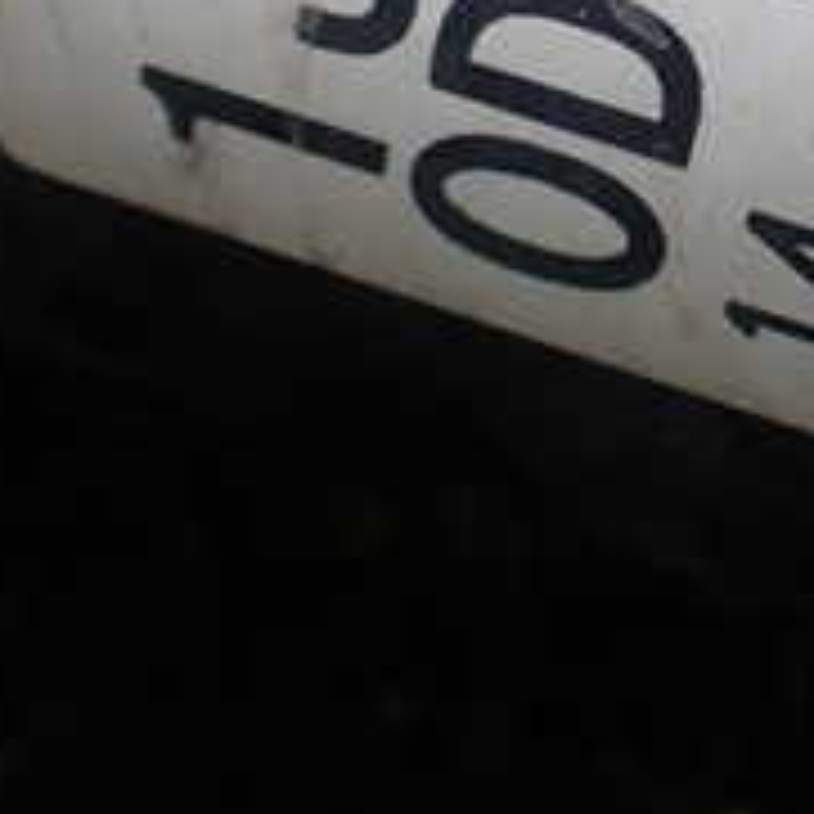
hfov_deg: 19.3
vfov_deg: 19.4
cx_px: 742
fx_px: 2341
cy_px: 94
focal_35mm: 88
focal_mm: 5.4
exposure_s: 1/200
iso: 100
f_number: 2.3
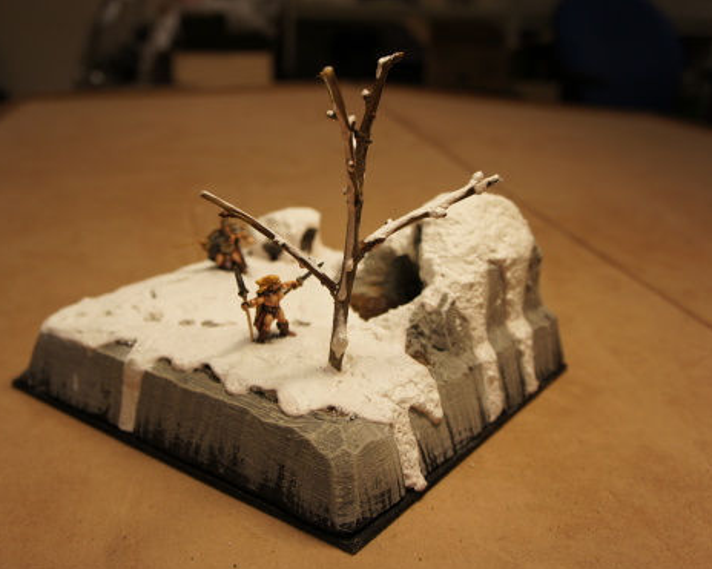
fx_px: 771
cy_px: 291
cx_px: 288
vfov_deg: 40.5
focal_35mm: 37
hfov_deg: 49.3
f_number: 4
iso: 200
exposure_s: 1/100
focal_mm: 21
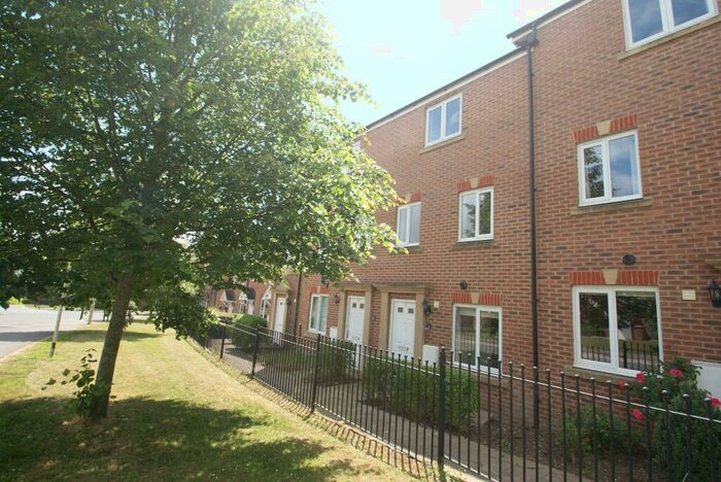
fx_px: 331
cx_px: 360
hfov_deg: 94.9
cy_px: 241
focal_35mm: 16
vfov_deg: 72.2
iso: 100
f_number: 8
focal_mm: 11
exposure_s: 1/160
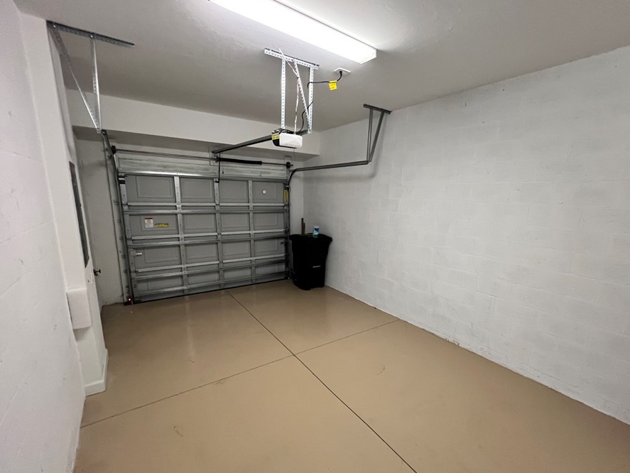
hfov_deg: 97.9
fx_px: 273
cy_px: 252
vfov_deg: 81.7
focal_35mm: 15
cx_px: 344
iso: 500
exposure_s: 1/60
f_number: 1.8
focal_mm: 1.57
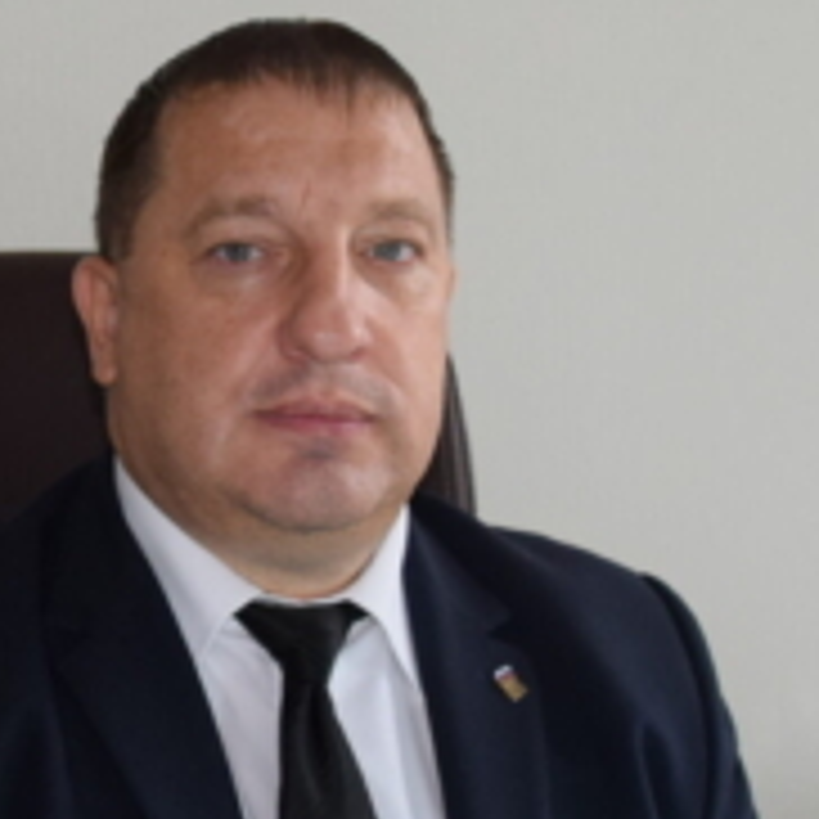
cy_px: 702
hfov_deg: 20.6
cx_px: 306
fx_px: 2248
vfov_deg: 20.3
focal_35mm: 84
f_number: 4.5
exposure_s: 1/80
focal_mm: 20
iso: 800
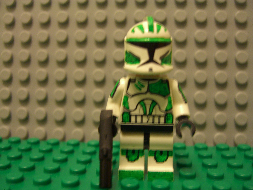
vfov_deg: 37.7
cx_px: 126
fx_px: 278
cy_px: 95
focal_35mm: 38
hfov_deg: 49.0
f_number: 2.8
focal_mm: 7.9
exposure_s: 1/8
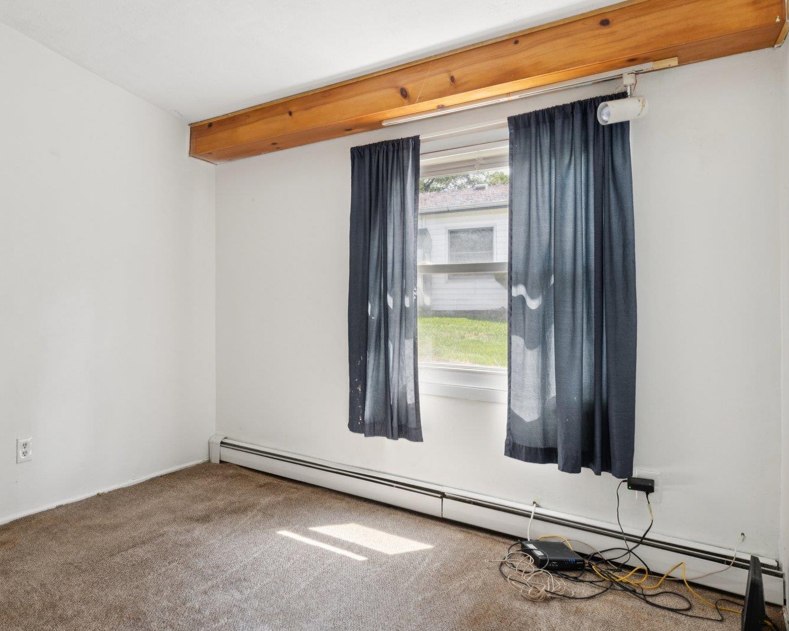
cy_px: 322
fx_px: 537
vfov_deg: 60.9
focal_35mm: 23
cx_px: 241
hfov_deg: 69.7
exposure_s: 1/8
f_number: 9
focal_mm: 16
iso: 320
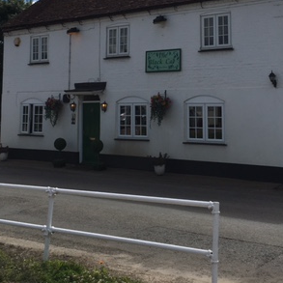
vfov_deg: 29.8
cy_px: 52
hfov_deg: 30.5
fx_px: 518
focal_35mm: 56
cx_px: 163
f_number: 2.2
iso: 25
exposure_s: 1/3077
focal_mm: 4.15
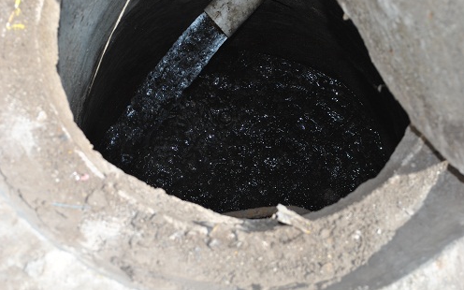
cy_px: 152
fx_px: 936
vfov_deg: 17.6
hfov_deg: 27.8
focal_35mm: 74
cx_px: 232
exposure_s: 1/200
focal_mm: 48
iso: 100
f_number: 8
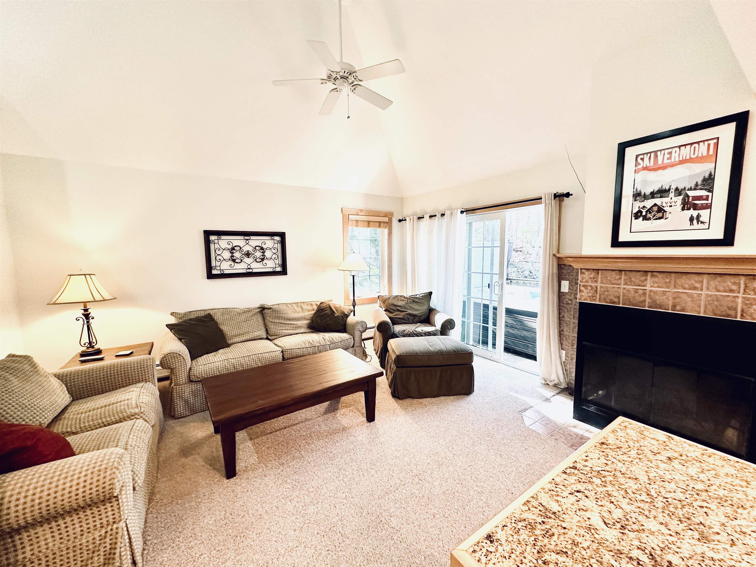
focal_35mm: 14
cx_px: 378
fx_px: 306
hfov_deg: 102.1
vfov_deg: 85.7
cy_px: 284
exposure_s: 1/60
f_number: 2.2
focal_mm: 2.22
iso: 160
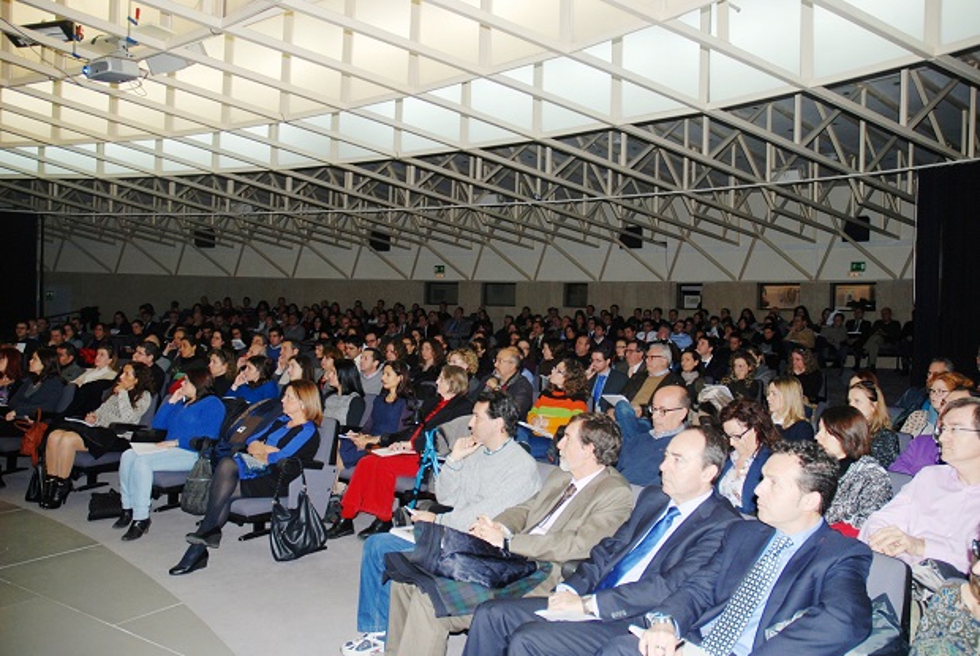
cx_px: 490
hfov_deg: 67.3
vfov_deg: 48.0
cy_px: 328
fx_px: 736
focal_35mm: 27
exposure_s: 1/60
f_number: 3.5
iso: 200
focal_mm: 18
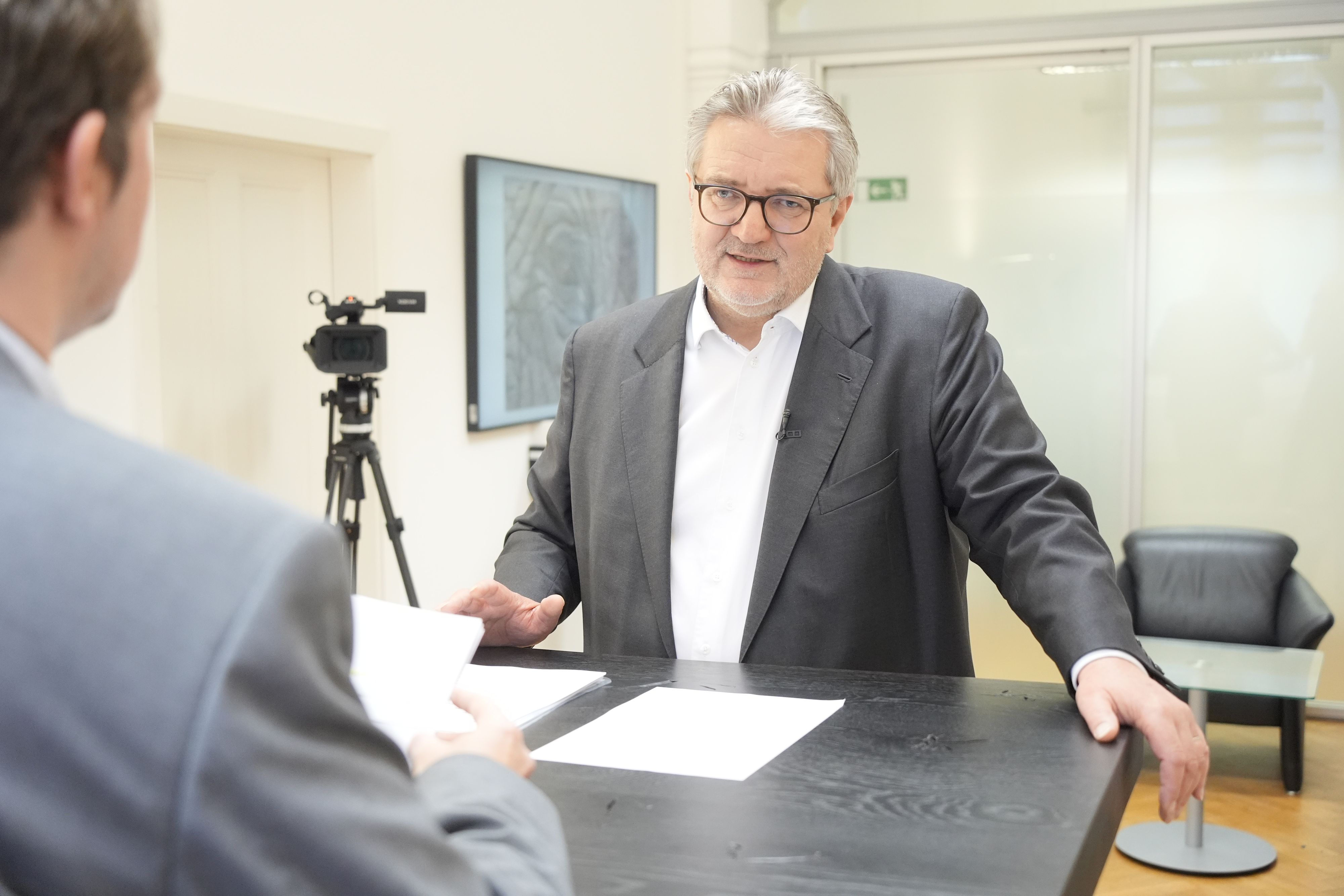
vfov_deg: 31.9
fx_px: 1568
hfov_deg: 46.4
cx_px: 672
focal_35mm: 42
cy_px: 448
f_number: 3.2
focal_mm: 42
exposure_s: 1/250
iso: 3200
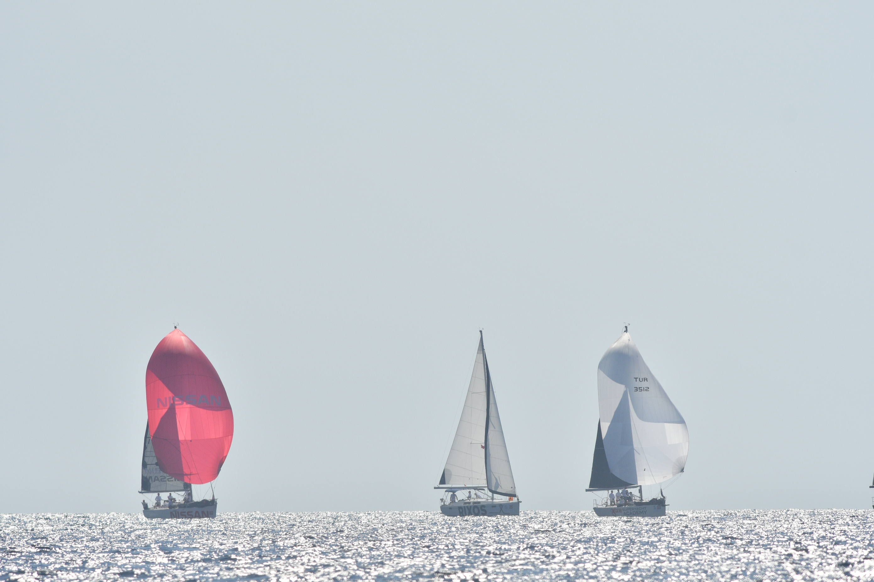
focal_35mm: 630
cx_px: 437
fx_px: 15294
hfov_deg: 3.3
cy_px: 291
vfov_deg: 2.2
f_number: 5.6
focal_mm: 420
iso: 250
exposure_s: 1/8000
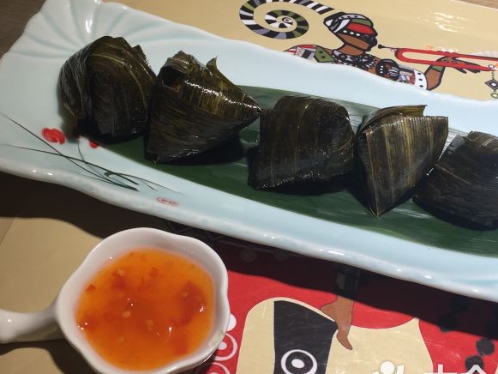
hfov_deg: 40.3
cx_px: 287
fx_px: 676
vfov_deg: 30.9
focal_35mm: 47
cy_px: 201
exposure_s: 1/100
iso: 32
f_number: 2.2
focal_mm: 4.15
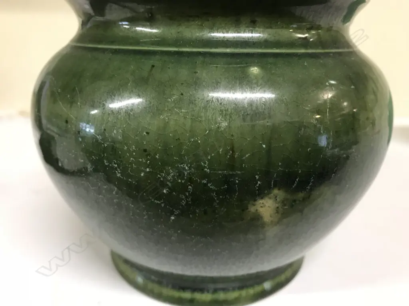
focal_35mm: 28
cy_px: 153
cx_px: 204
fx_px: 331
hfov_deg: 63.4
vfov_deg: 49.7
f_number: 1.8
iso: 64
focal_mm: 3.99
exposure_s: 1/17
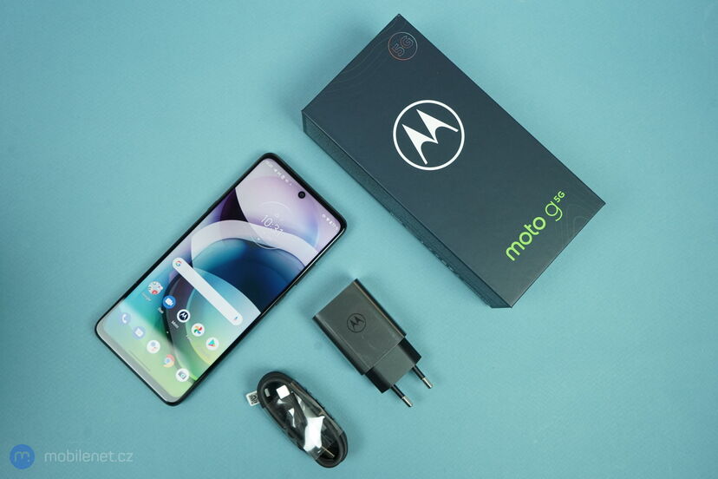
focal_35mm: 30
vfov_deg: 43.6
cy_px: 240
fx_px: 598
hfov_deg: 61.9
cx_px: 359
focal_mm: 30
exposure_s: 1/250
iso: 3200
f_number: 7.1
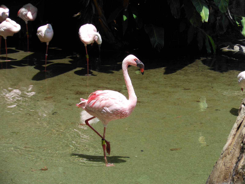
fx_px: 998
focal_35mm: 141
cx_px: 122
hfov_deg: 14.0
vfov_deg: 10.5
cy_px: 92
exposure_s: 1/250
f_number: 5.5
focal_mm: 25.3
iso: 80
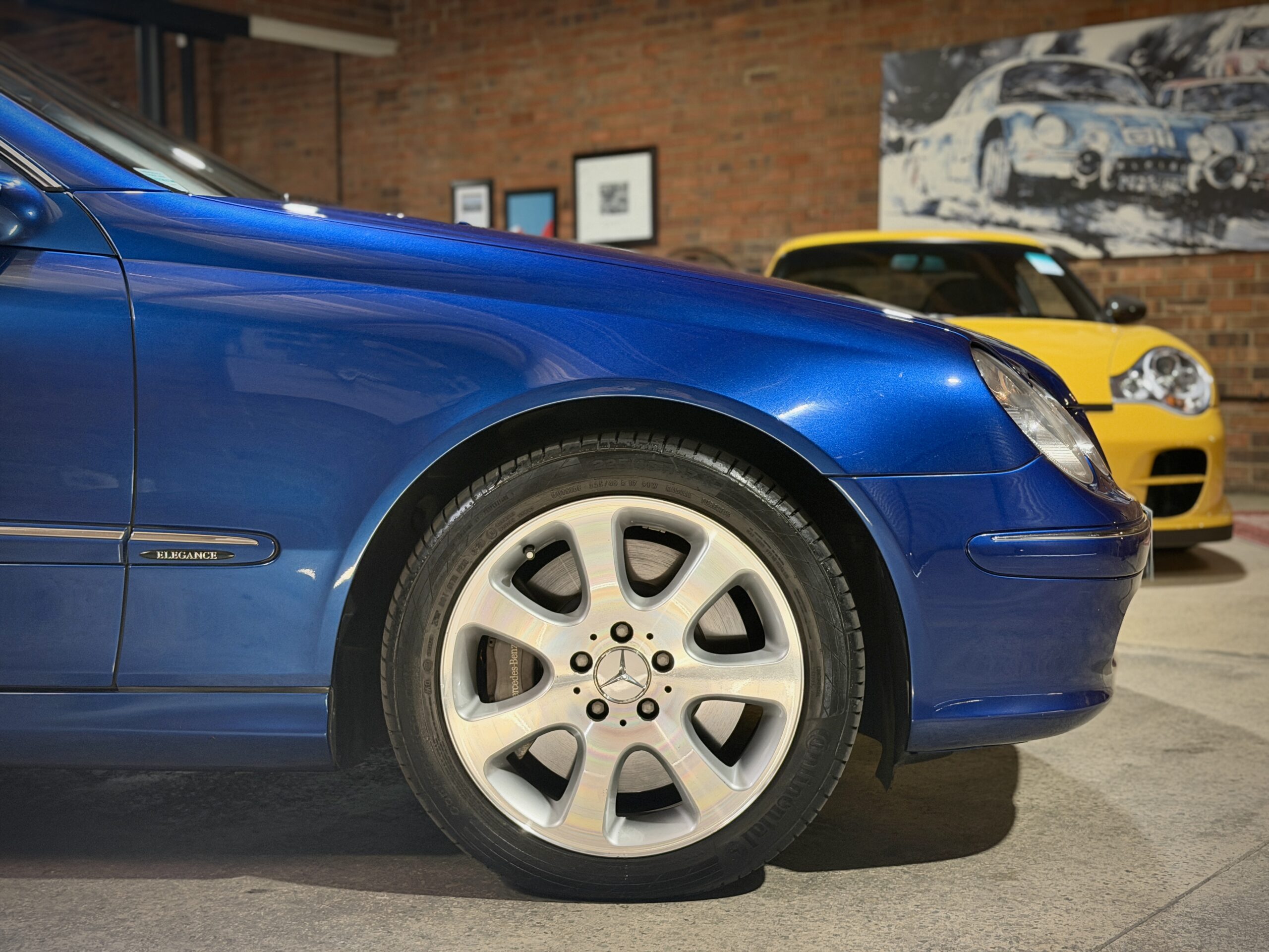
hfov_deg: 39.7
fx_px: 1760
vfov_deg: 30.3
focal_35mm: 48
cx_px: 634
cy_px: 476
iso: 320
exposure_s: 1/40
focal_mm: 6.76
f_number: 1.78
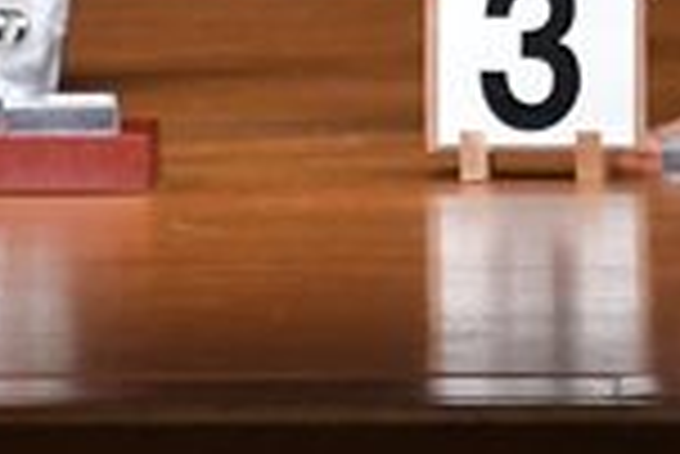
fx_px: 23293
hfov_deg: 1.7
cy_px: -557
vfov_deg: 1.1
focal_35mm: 1232
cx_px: -187
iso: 4000
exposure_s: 1/400
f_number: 5.6
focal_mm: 160
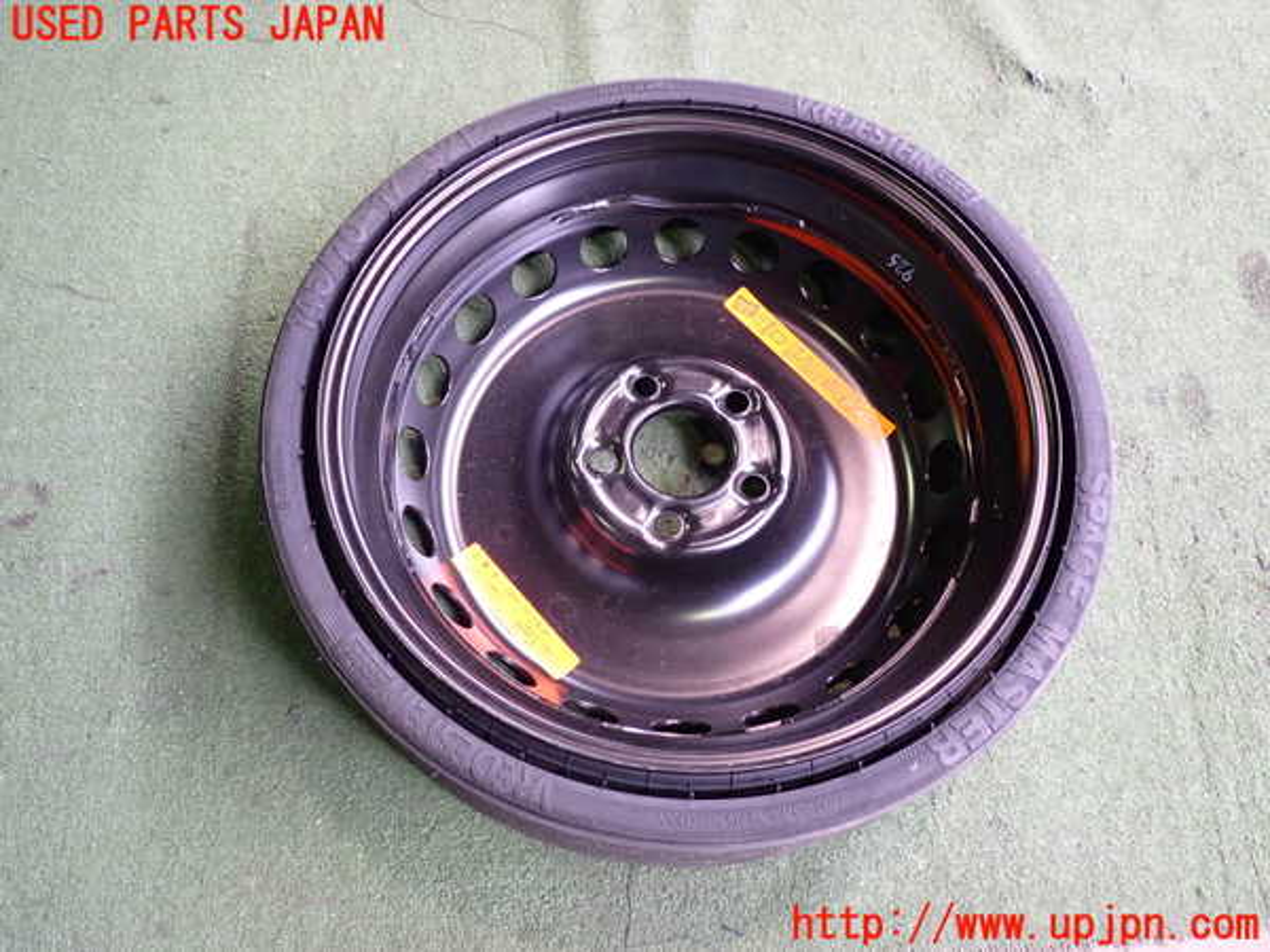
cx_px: 635
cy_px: 476
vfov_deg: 46.8
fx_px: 1101
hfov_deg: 60.0
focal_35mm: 30
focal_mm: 5.4
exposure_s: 1/30
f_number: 2.3
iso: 250
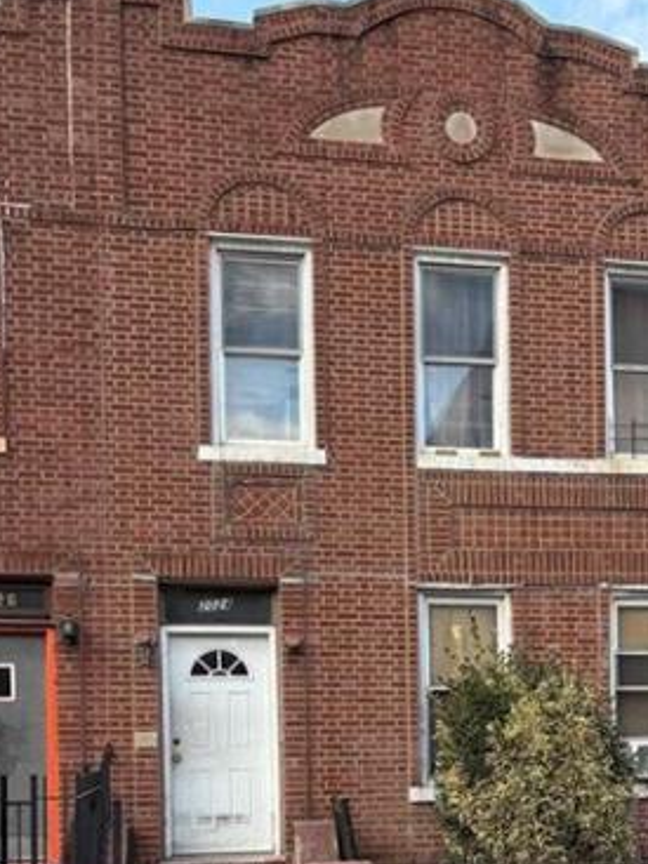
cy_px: 760
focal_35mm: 51
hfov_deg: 28.2
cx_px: 469
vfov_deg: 35.5
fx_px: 1274
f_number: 1.6
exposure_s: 1/782
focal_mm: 5.96
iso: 64
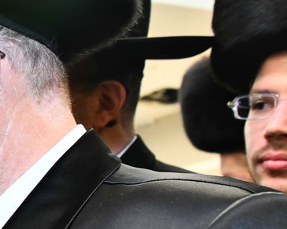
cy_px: 195
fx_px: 858
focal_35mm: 101
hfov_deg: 16.8
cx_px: -175
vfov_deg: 15.1
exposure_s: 1/160
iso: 2000
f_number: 5.6
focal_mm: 28
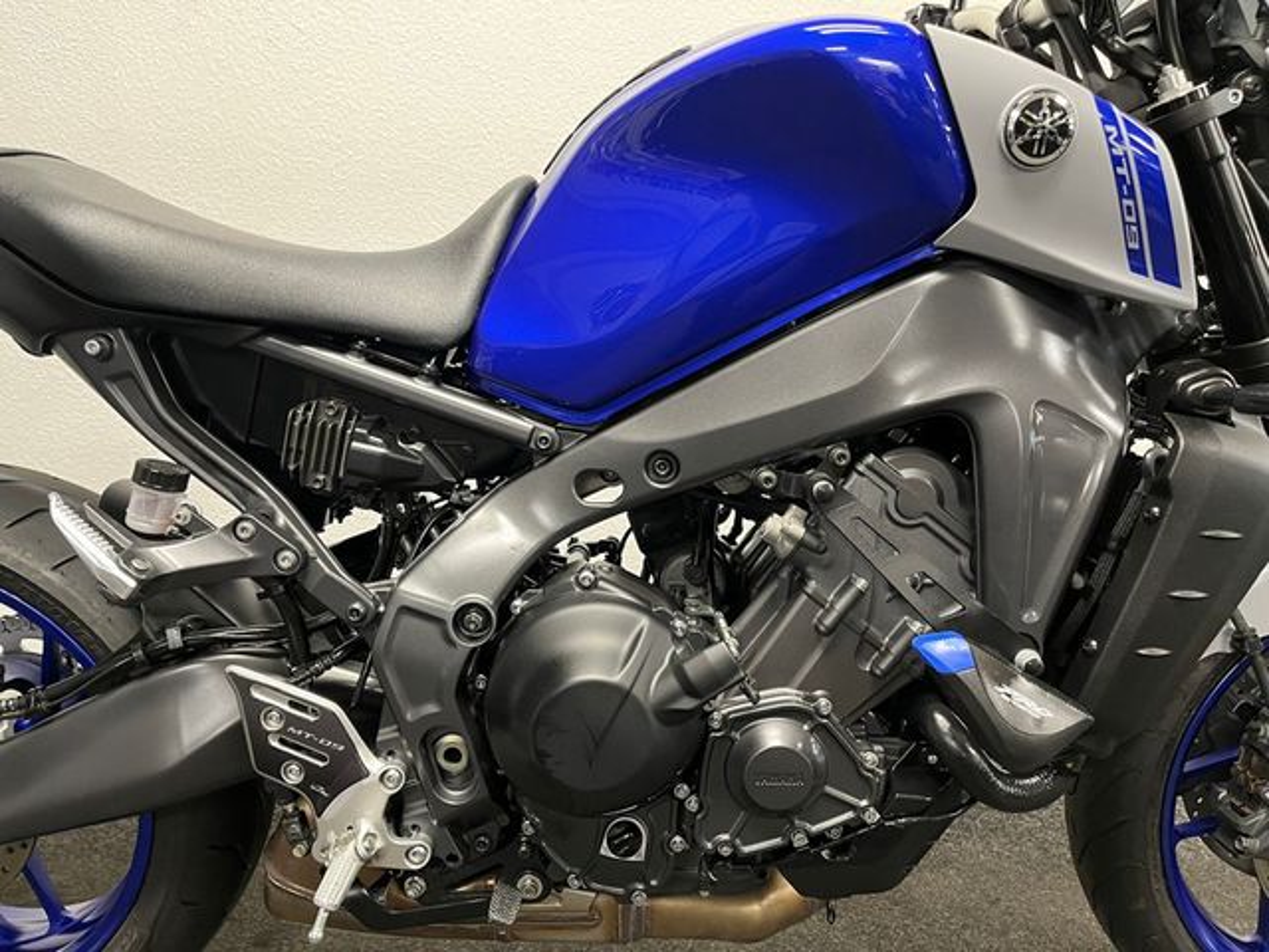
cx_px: 634
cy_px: 476
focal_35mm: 26
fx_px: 953
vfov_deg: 53.1
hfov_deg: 67.3
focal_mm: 5.1
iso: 500
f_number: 1.6
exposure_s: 1/50
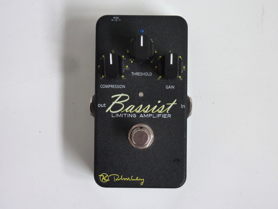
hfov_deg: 34.9
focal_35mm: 55
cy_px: 104
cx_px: 139
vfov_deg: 26.6
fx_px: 442
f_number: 3.9
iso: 200
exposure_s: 1/13
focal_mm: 9.1
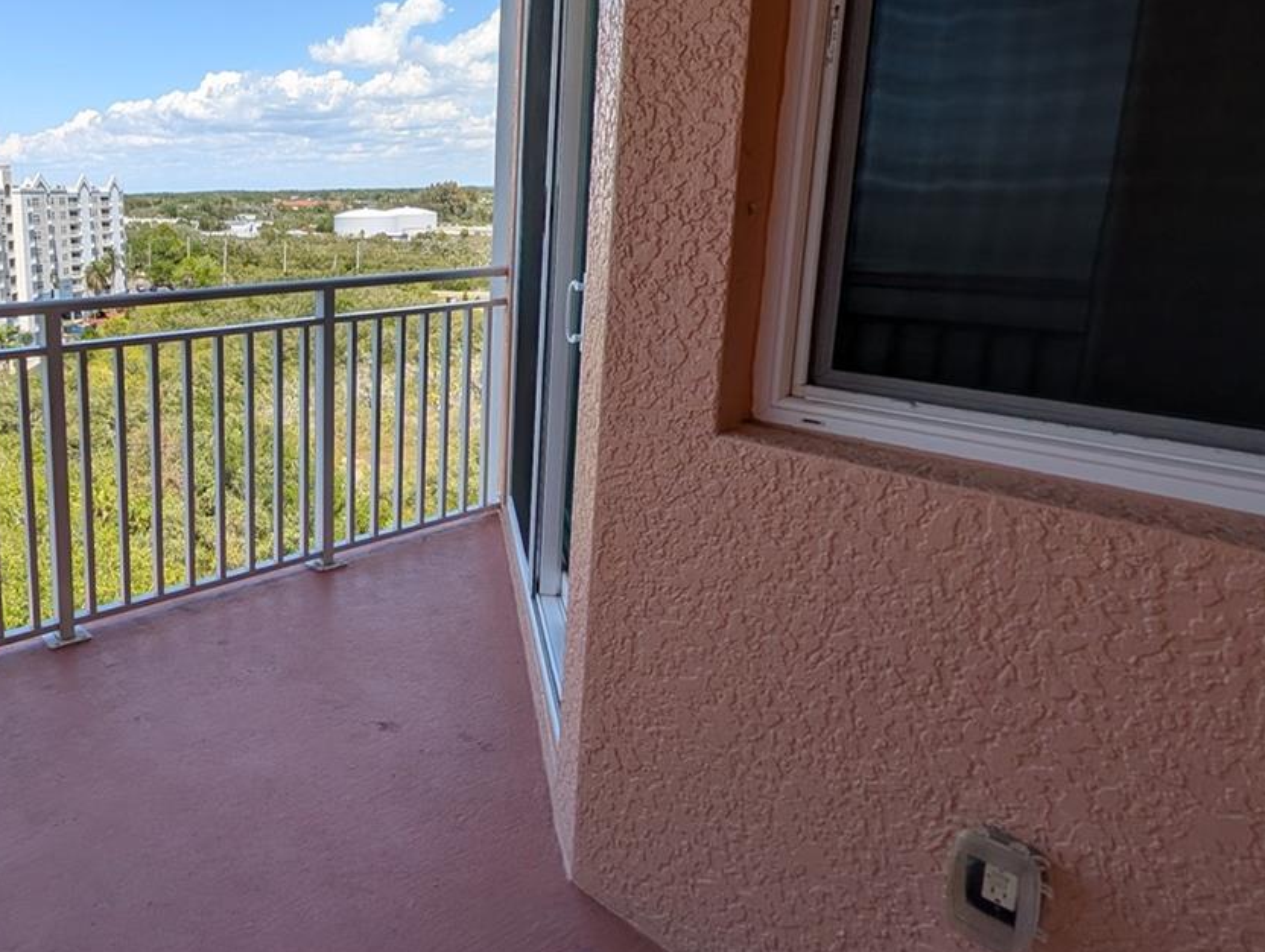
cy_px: 374
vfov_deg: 58.4
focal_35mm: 23
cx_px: 245
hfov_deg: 66.7
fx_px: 841
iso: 56
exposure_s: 1/2169
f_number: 1.7
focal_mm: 2.02
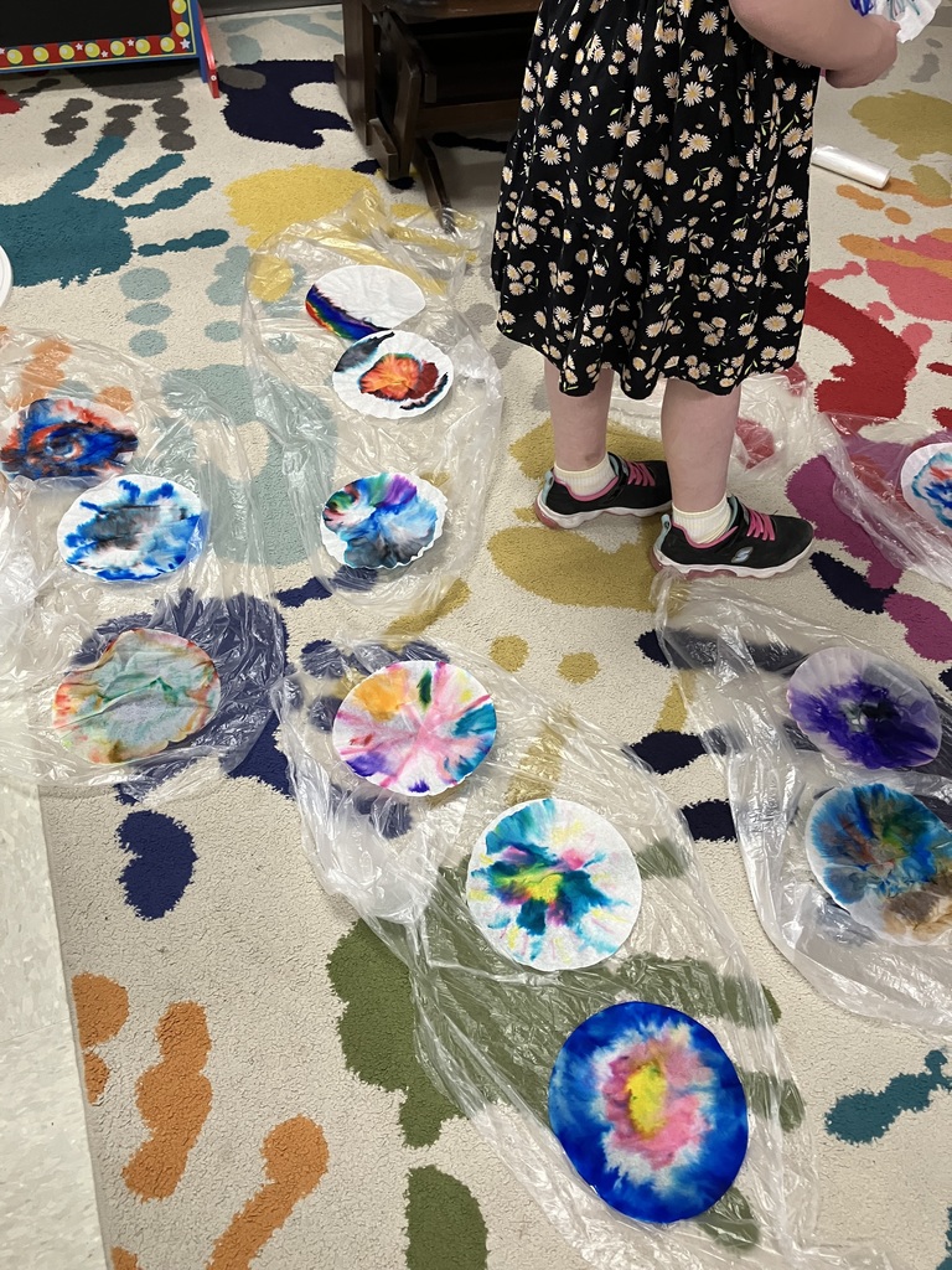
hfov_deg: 49.7
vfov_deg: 63.4
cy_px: 635
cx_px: 476
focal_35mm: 28
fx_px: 1027
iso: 100
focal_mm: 3.99
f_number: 1.8
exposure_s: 1/60
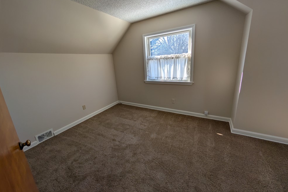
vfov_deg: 85.3
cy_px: 90
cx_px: 140
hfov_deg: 108.3
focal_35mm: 13
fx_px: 104
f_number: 1.7
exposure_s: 1/335
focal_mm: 2.02
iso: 52
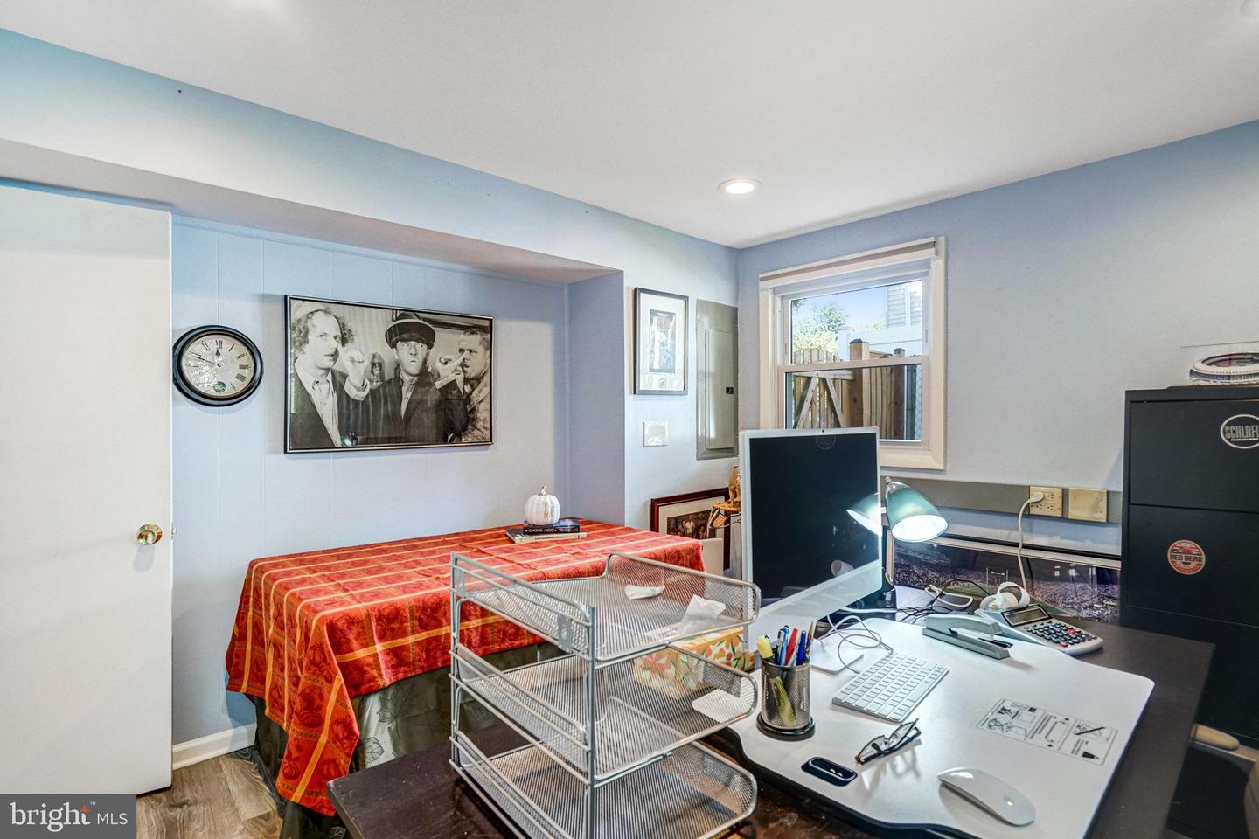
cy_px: 420
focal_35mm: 16
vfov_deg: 73.7
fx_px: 560
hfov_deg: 96.7
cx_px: 630
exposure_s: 1/60
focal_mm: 16
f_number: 8
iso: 1250
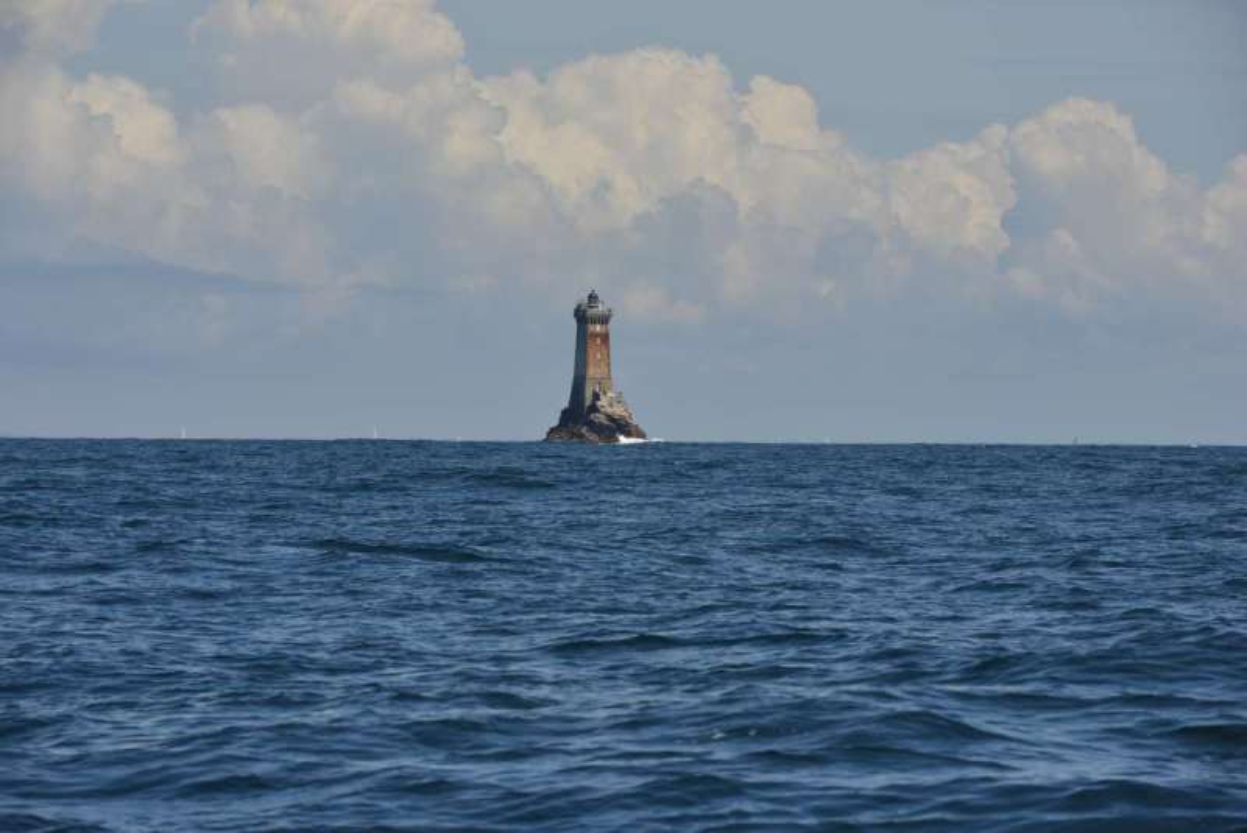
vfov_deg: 6.9
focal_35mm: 200
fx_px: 6930
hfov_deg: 10.3
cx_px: 624
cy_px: 416
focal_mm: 200
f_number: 11
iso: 125
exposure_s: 1/320
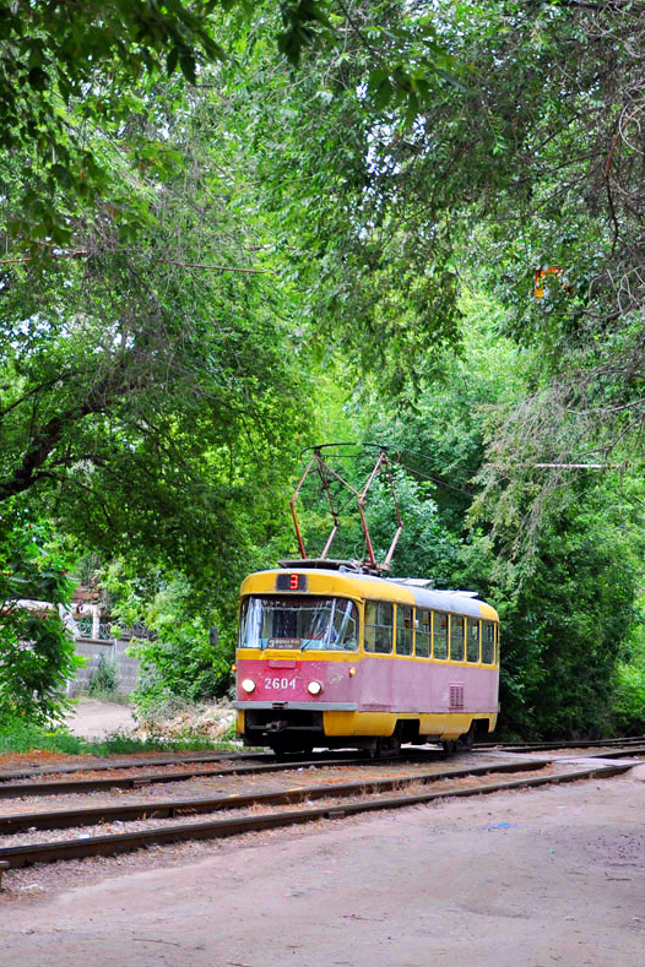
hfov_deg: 17.1
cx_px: 361
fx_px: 2143
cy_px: 481
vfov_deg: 25.4
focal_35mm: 80
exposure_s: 1/125
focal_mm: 35
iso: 400
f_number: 4.5
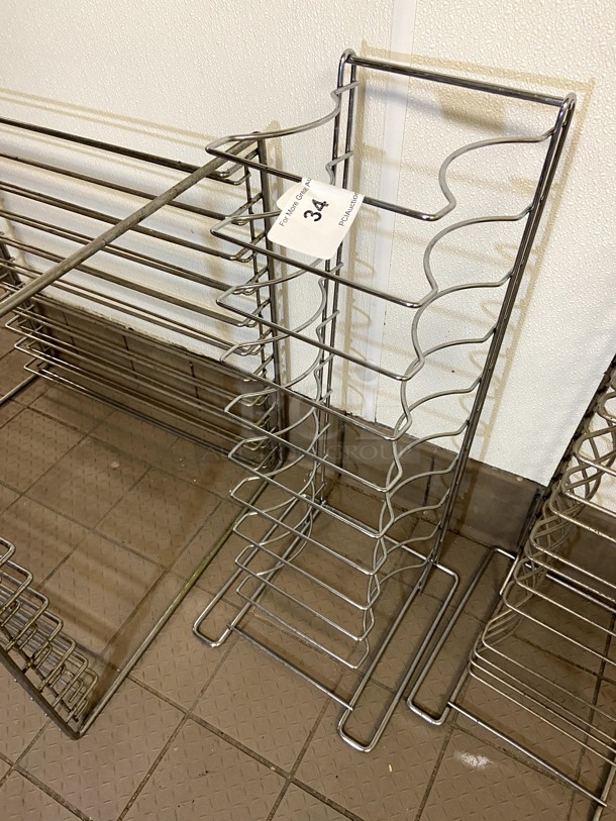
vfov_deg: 67.3
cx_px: 308
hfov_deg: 53.1
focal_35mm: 26
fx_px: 617
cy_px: 410
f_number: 1.8
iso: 250
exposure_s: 1/60
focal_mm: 4.25
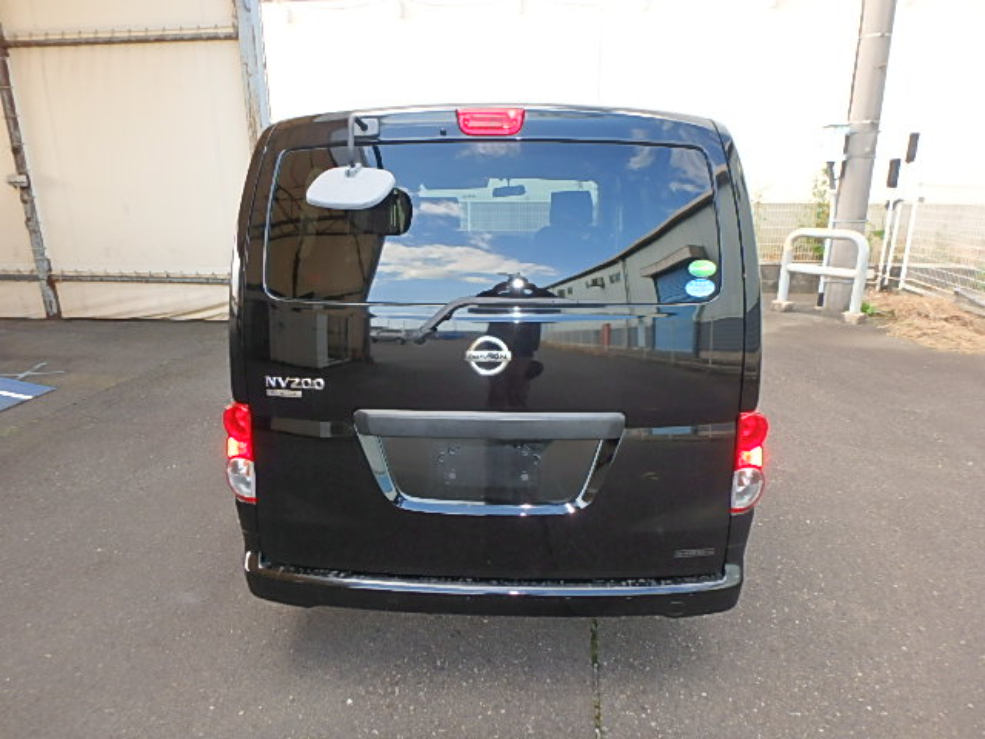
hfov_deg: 79.0
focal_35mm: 21
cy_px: 370
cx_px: 492
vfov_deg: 63.4
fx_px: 598
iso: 125
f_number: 3.5
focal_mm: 3.7
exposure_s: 1/80
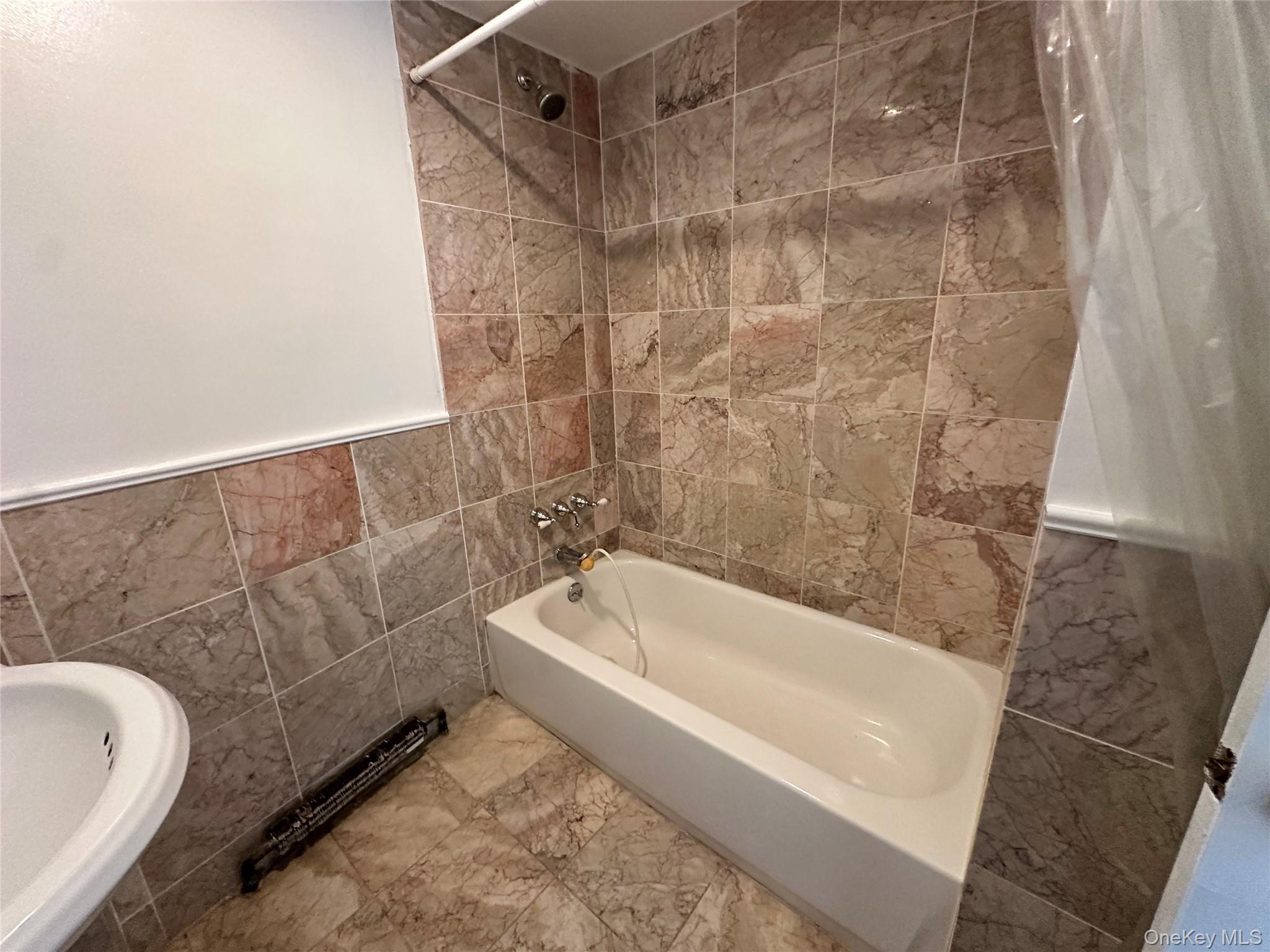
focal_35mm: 14
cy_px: 476
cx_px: 635
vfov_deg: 85.7
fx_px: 514
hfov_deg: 102.1
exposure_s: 1/60
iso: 500
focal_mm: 2.22
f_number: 2.2
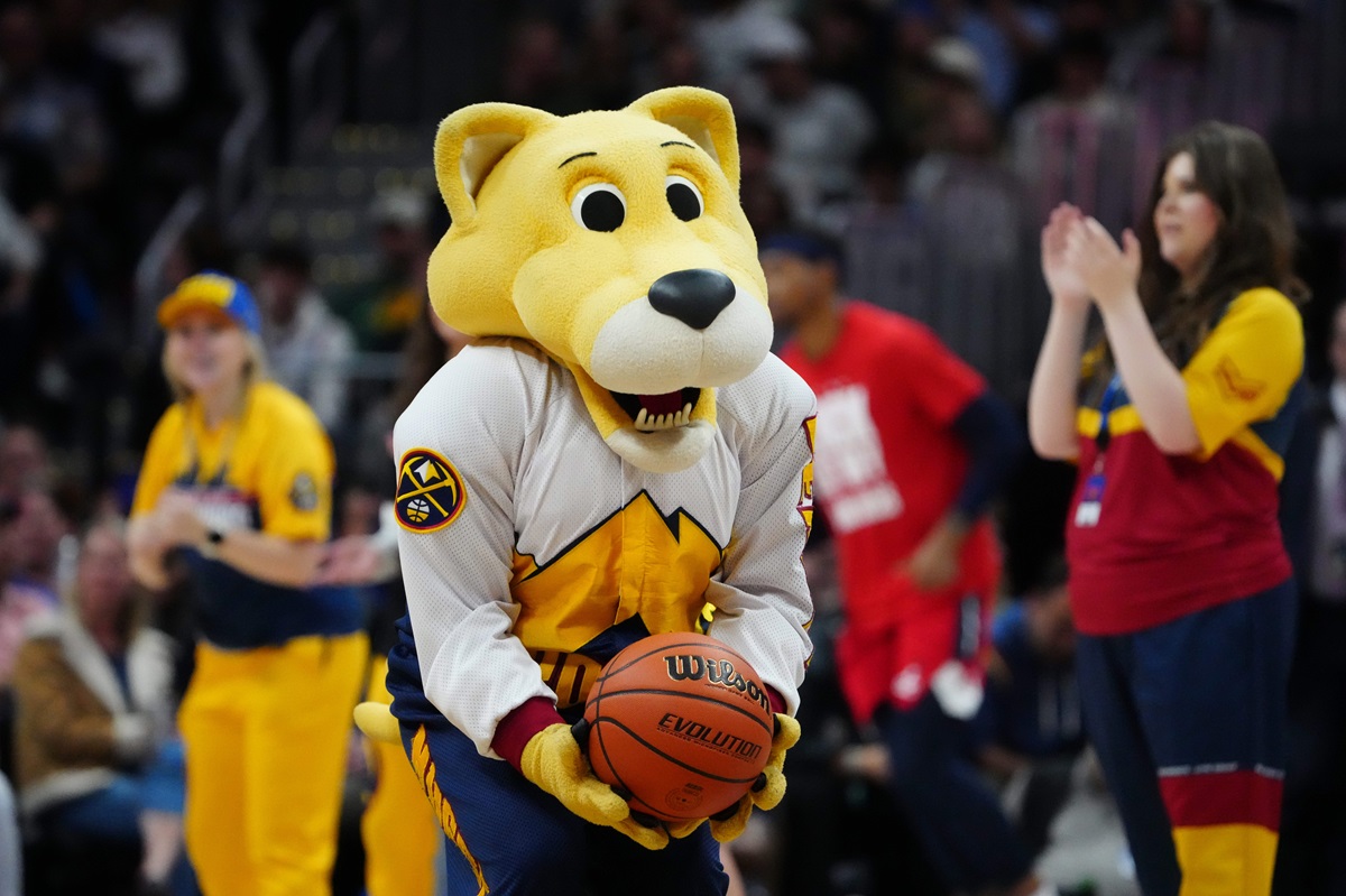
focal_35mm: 371
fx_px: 13865
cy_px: 448
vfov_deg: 3.7
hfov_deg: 5.6
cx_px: 673
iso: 12800
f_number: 6.3
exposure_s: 1/1600
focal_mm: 371
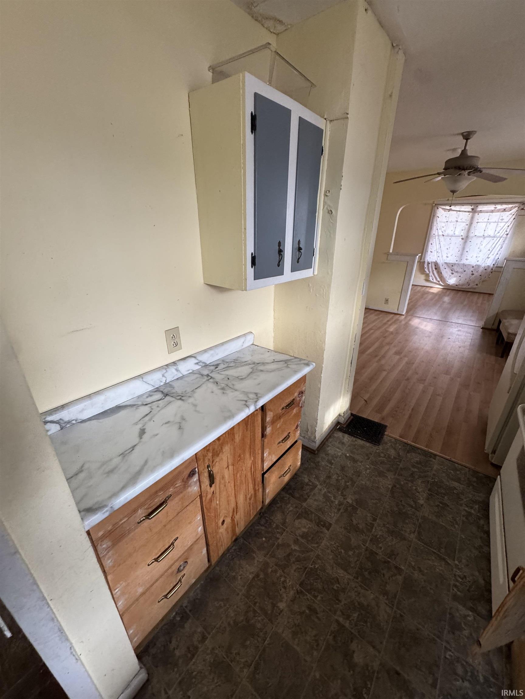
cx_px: 262
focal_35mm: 14
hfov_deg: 85.7
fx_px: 283
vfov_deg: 102.1
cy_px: 350
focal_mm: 2.22
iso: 320
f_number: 2.2
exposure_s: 1/96
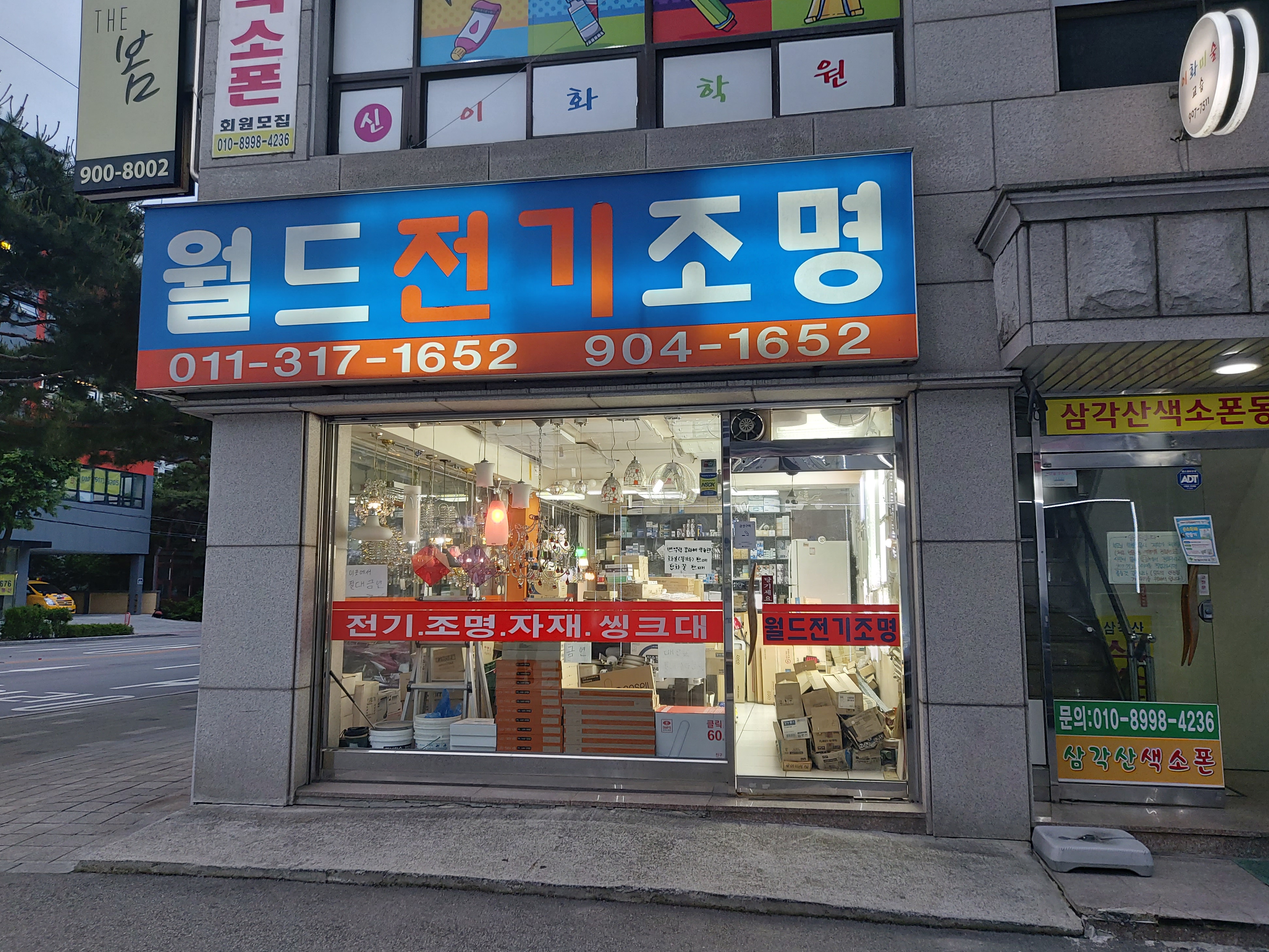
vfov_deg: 53.1
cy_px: 466
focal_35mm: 26
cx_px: 628
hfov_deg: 67.3
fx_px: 953
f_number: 2
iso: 64
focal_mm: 4.58
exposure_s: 1/60
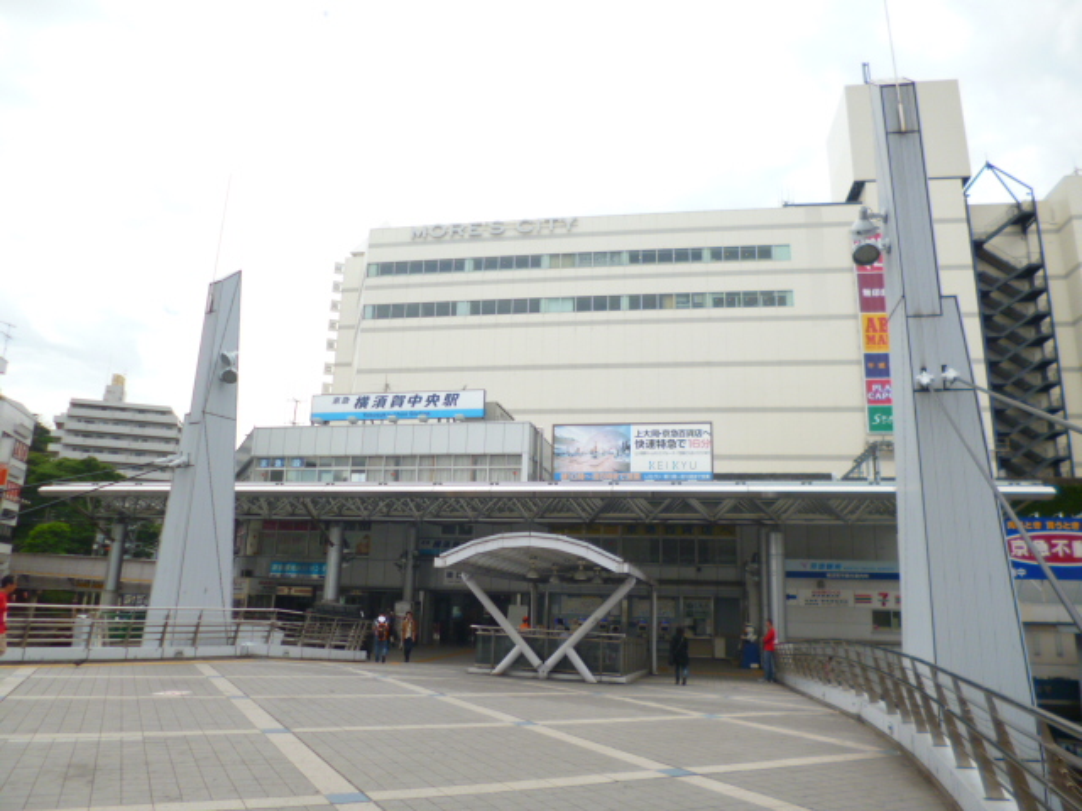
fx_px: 750
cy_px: 406
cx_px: 541
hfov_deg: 71.6
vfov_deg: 56.8
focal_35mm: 24
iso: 100
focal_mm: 4.3
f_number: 9
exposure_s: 1/125
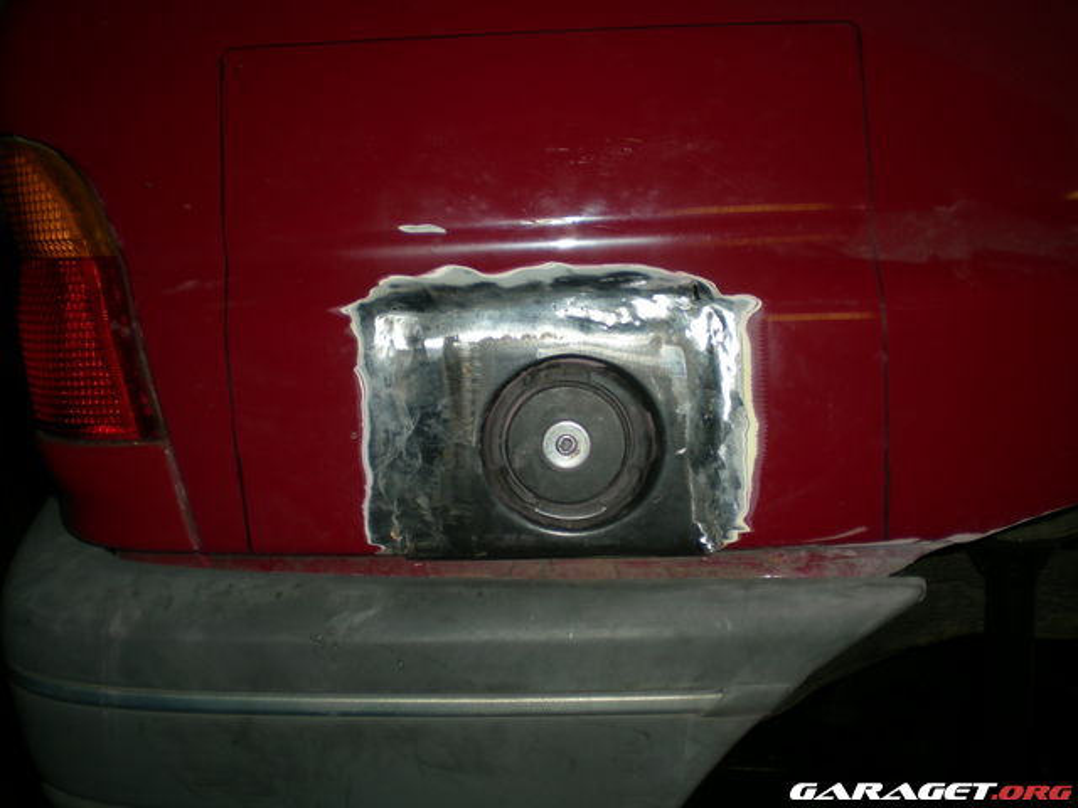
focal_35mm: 38
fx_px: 1183
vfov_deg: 37.7
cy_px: 404
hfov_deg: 49.0
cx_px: 539
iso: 50
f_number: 3.1
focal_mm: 6.3
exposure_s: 1/60
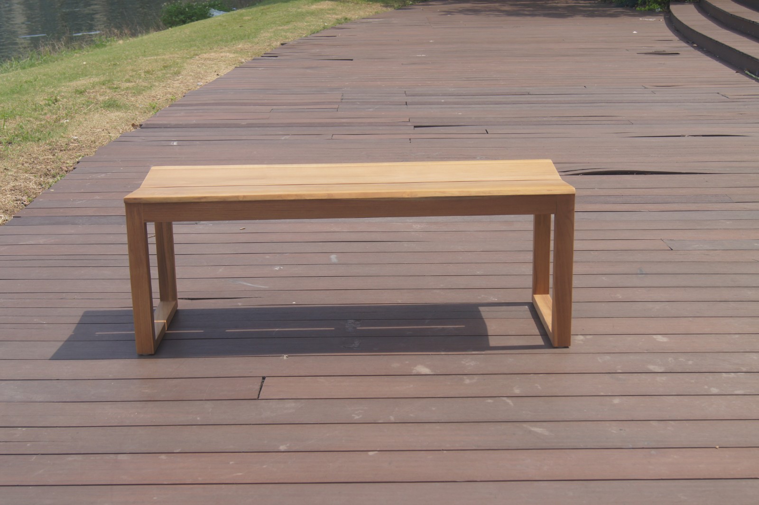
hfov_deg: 37.9
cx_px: 380
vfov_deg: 25.7
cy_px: 252
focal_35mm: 52
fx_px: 1106
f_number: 8
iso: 100
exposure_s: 1/160
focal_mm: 35
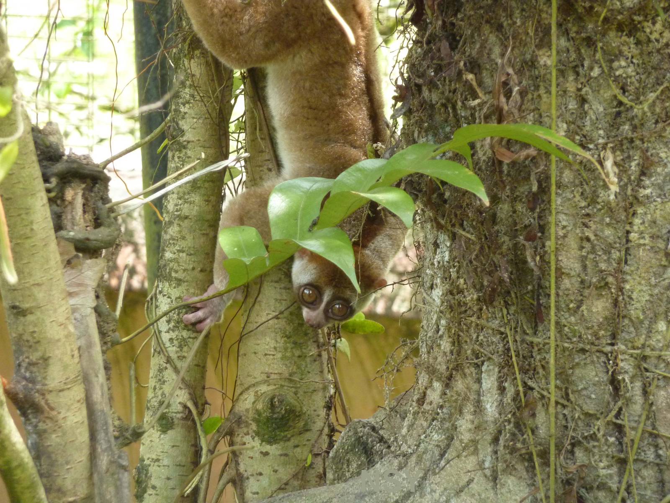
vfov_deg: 5.0
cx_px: 335
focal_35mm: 300
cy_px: 252
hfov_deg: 6.6
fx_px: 5807
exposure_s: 1/125
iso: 320
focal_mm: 49.2
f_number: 4.9
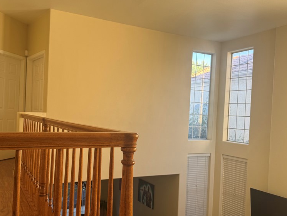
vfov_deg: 42.9
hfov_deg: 55.2
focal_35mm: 33
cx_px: 126
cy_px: 115
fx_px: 274
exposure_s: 1/121
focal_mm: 6.76
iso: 64
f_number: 1.78
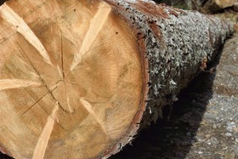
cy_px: 71
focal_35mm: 60
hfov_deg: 33.3
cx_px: 94
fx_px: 397
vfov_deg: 22.6
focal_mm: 40
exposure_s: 1/1000
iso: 200
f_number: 8
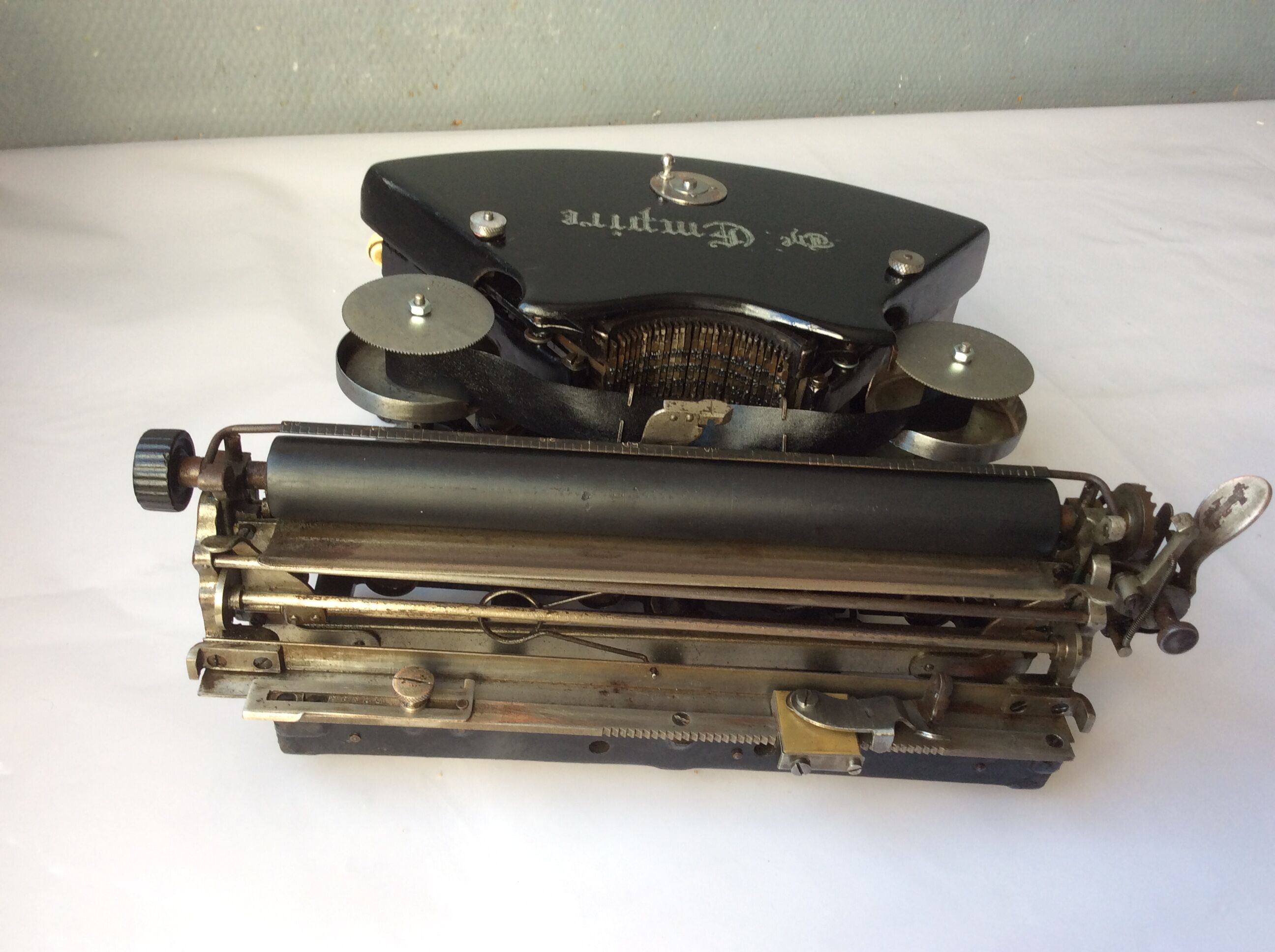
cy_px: 476
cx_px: 638
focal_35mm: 32
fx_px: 1177
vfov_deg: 44.1
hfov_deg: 56.9
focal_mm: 3.3
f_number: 2.4
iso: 32
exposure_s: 1/50
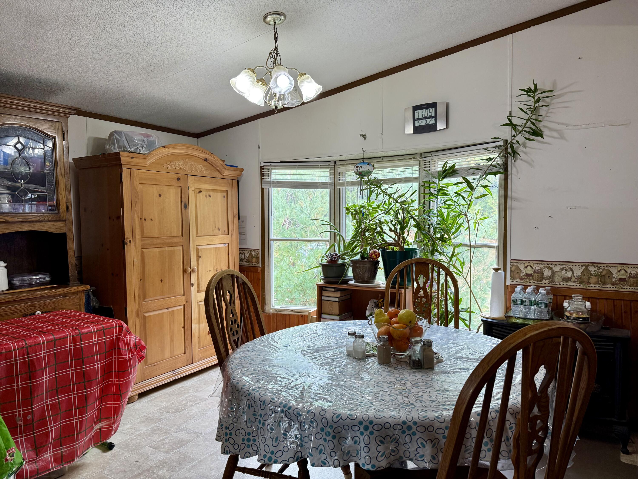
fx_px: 442
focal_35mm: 24
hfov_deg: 71.6
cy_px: 240
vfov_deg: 56.8
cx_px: 319
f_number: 1.78
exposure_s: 1/121
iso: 160
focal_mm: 6.76
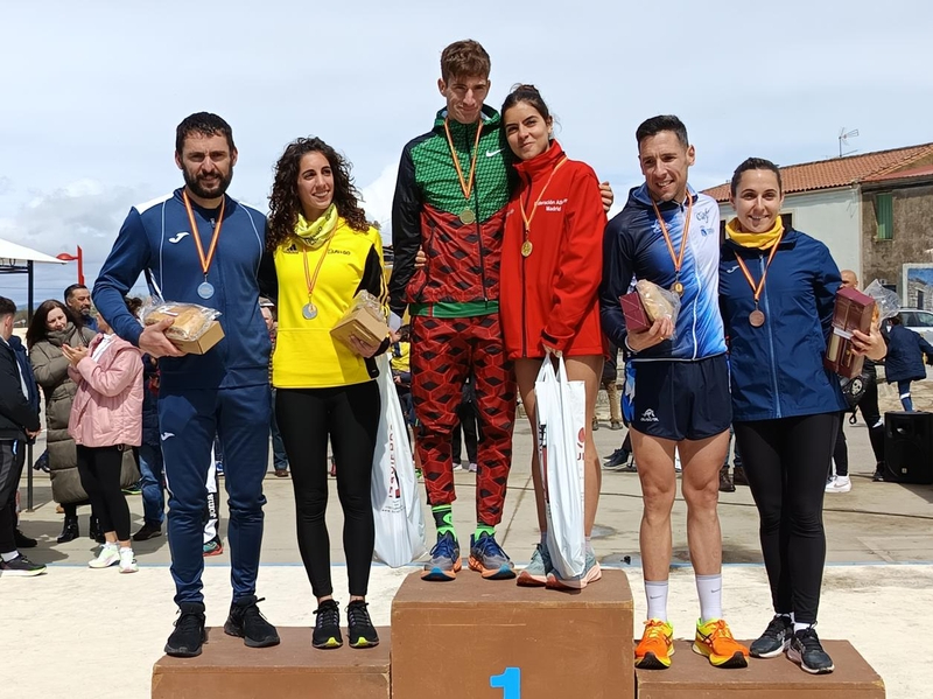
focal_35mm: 24
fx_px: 646
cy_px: 350
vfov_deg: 56.8
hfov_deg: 71.6
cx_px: 466
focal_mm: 5.31
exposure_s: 1/639
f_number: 1.7
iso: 51
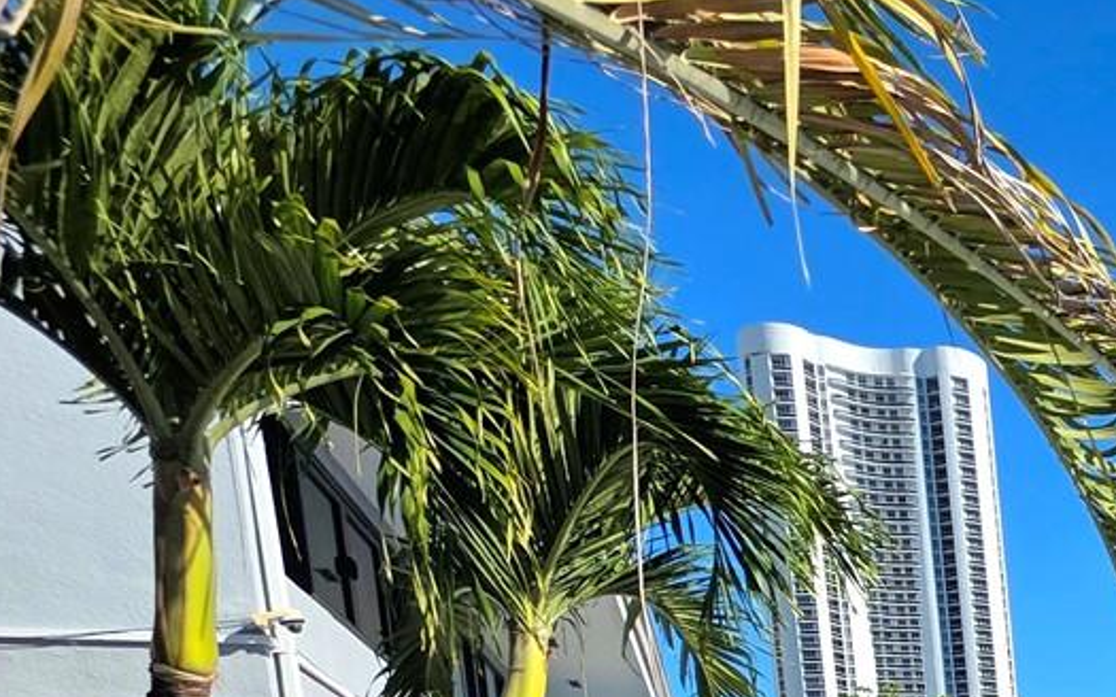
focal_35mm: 42
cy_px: 1050
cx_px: 1539
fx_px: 1277
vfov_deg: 24.0
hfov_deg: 32.0
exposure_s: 1/3333
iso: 40
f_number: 1.9
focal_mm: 2.2
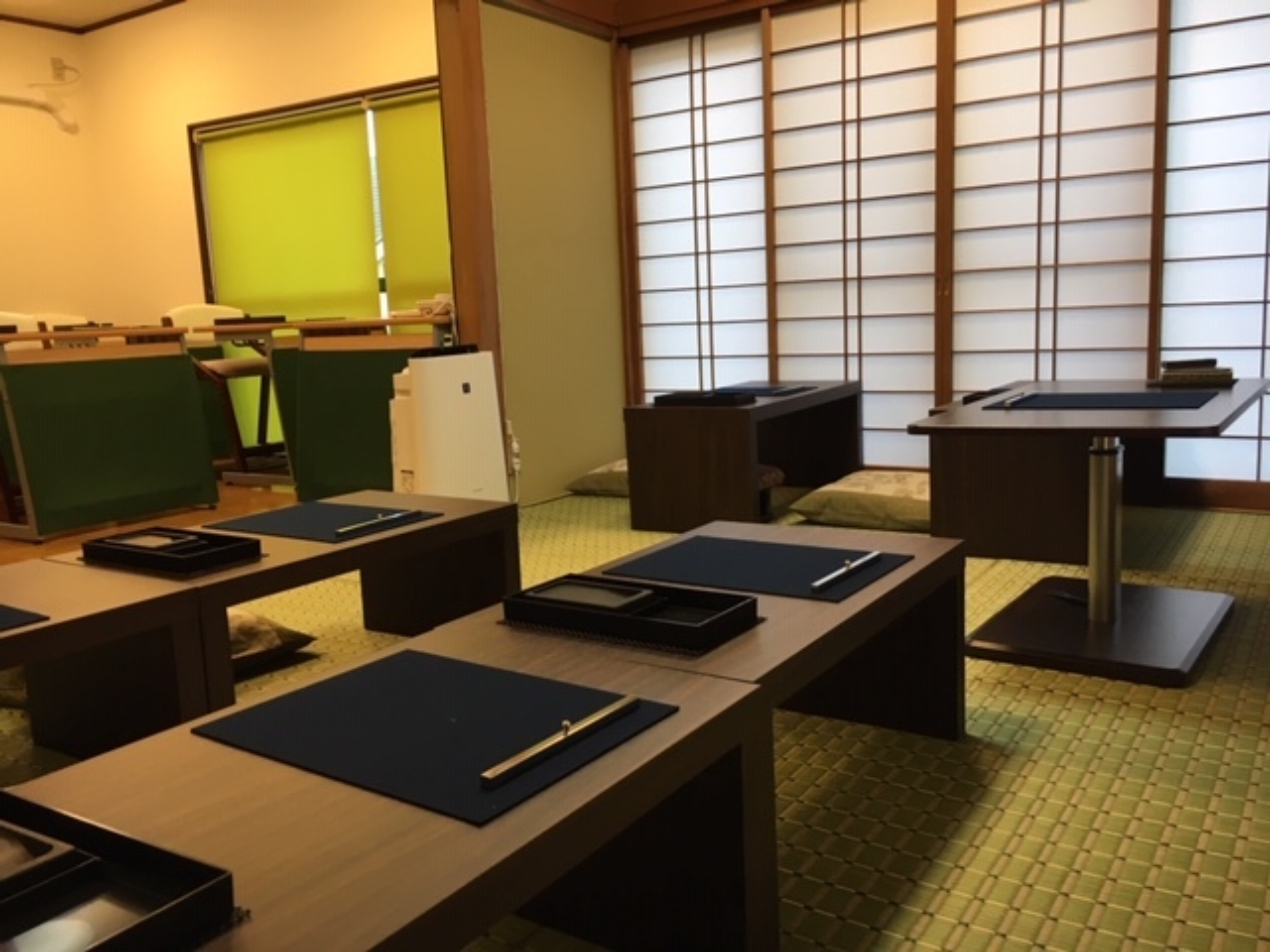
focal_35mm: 29
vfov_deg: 48.2
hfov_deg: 61.7
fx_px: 1064
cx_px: 635
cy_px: 476
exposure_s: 1/30
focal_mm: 4.15
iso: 50
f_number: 2.2
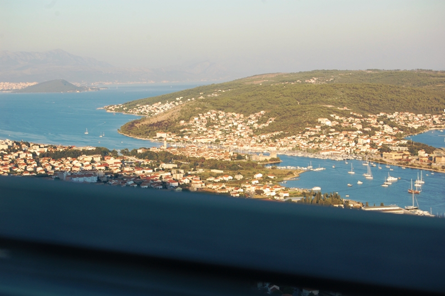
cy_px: 148
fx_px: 1019
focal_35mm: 82
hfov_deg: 24.6
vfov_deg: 16.5
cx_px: 222
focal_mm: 55
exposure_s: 1/125
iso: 200
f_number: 5.6
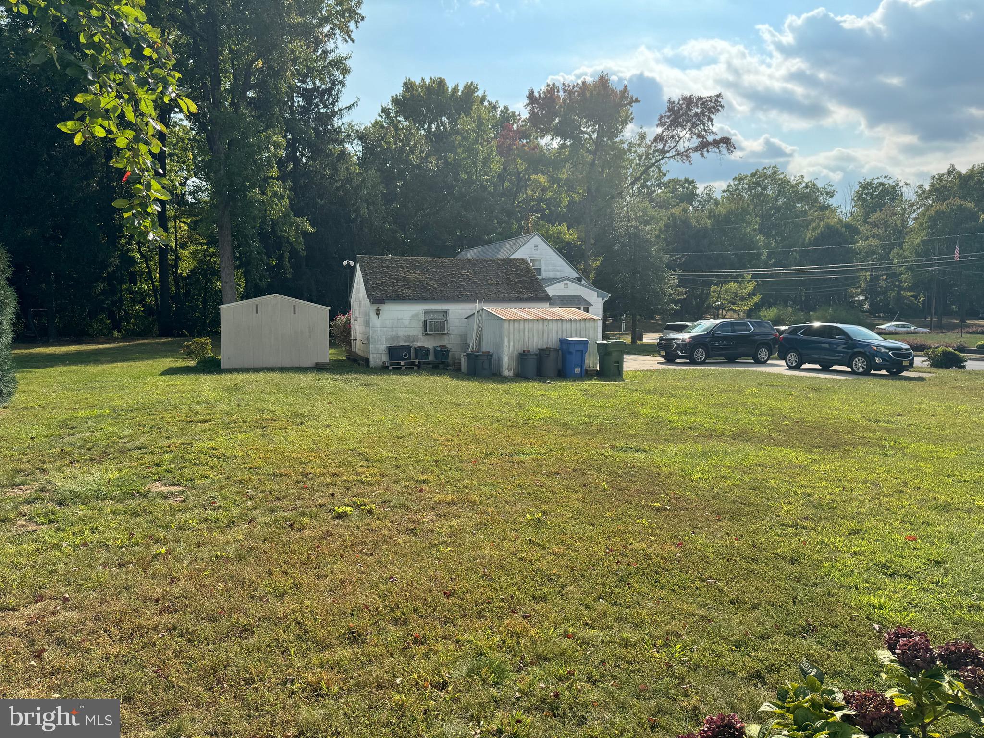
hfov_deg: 71.6
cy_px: 369
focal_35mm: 24
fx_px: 682
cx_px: 492
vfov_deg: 56.8
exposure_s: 1/3096
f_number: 1.78
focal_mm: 6.76
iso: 80
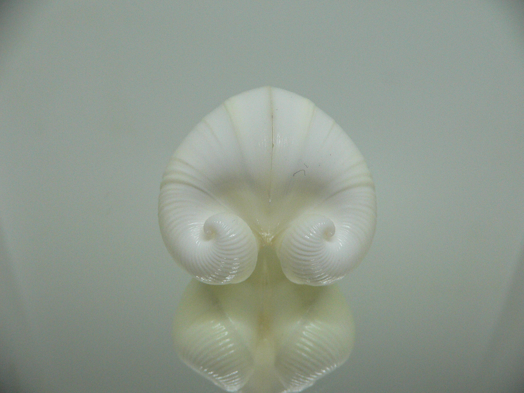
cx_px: 262
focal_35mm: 35
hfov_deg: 52.6
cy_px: 196
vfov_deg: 40.7
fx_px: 530
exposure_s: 1/60
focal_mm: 4.6
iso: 200
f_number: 2.8
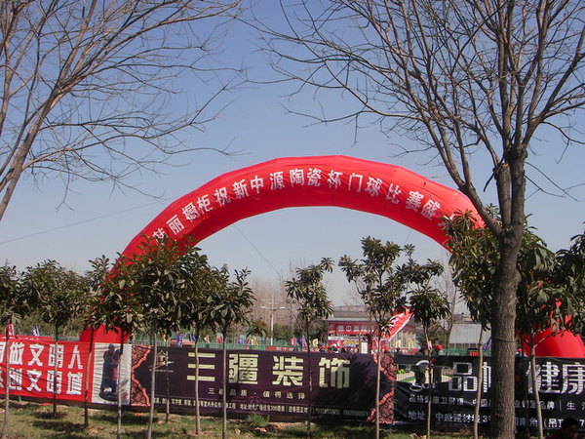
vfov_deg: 37.7
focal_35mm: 38
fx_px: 642
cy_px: 220
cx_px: 292
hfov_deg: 49.0
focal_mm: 6.3
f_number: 6.6
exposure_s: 1/297
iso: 50
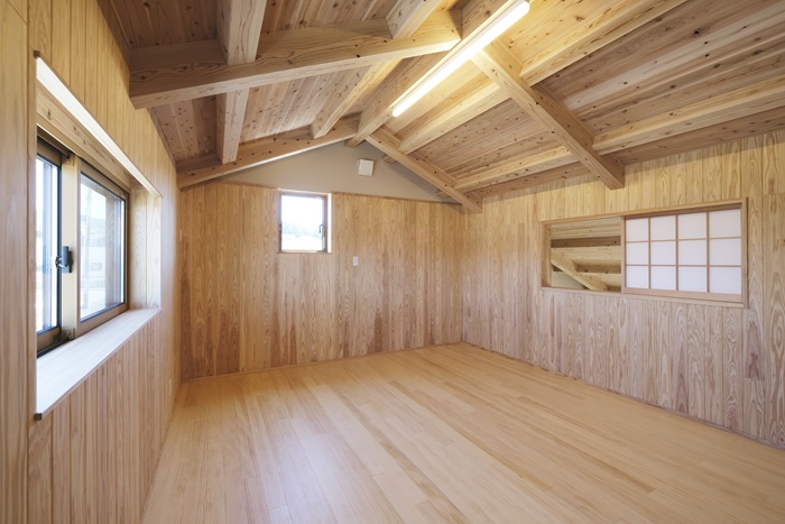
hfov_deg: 100.4
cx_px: 392
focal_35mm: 15
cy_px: 262
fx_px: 327
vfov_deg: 77.4
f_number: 6.4
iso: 160
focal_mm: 10
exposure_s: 1/13
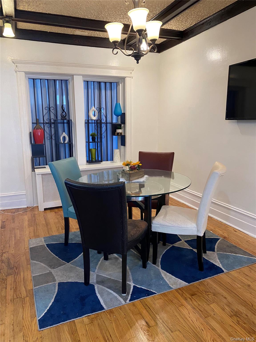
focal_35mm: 26
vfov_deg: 67.3
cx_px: 128
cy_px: 171
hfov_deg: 53.1
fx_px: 256
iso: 125
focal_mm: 4.25
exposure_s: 1/60
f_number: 1.8
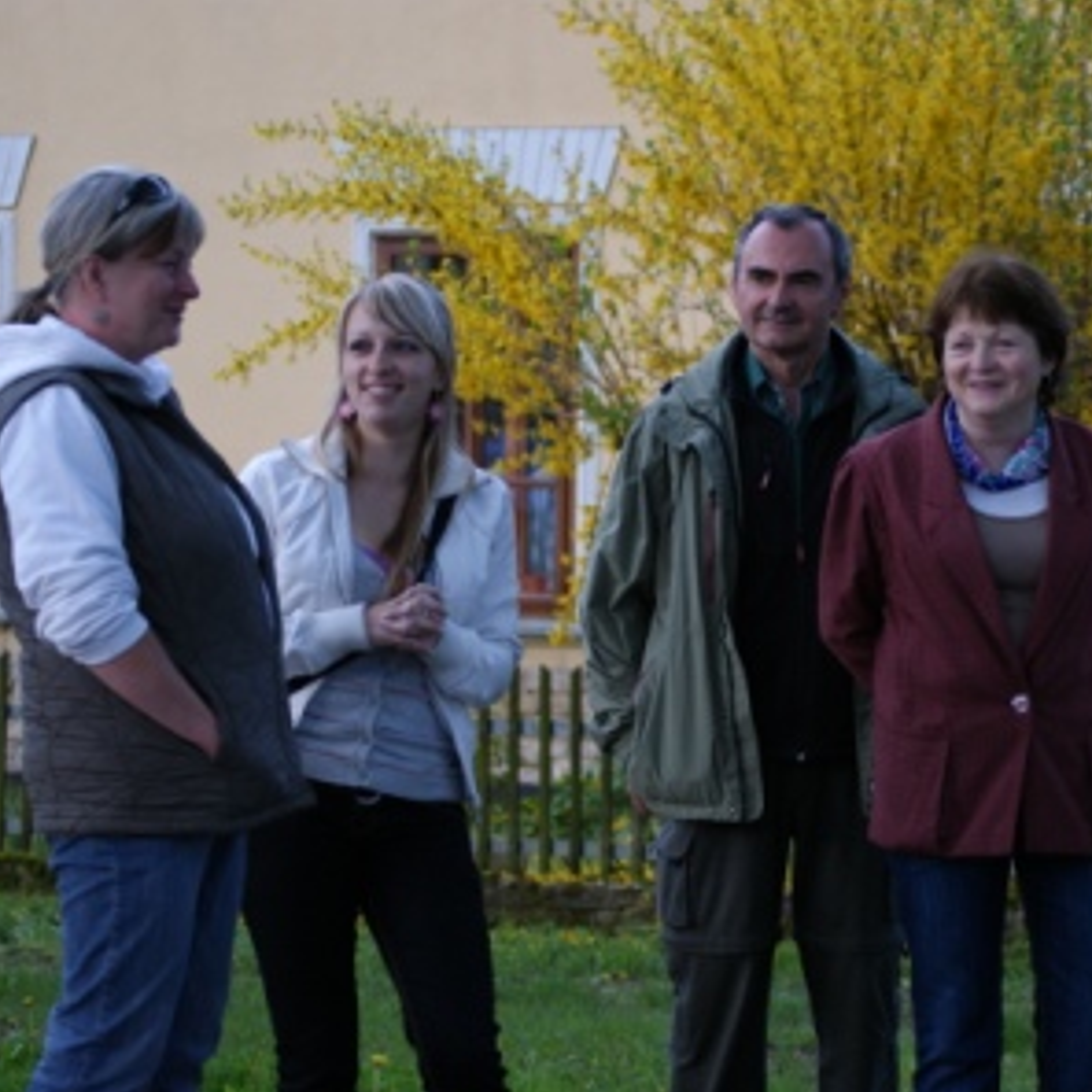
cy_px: 546
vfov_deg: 12.9
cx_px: 646
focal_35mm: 135
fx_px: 4818
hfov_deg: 12.9
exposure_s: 1/80
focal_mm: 70
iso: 400
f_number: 4.5
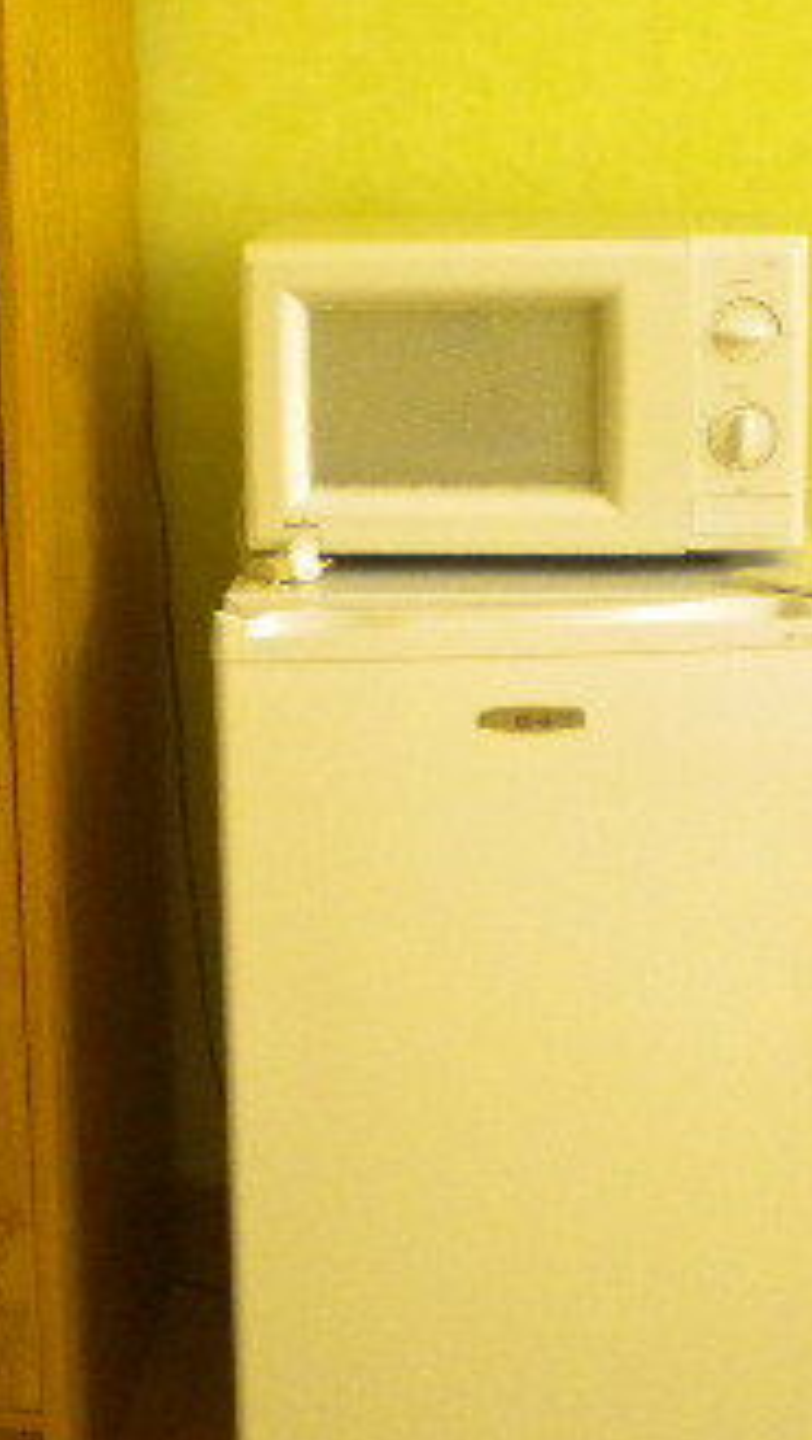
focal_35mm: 74
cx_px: 52
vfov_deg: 28.6
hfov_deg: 16.1
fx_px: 2828
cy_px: 676
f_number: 3.1
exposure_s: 1/50.6
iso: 400
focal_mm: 6.3
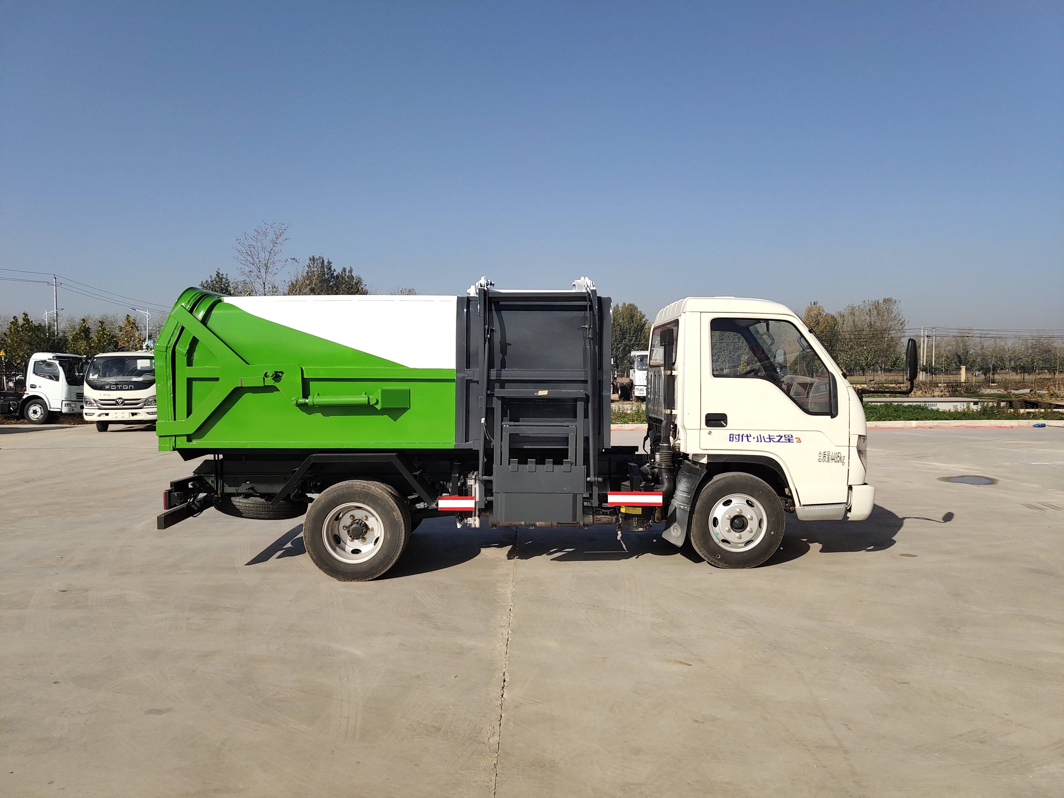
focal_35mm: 30
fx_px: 922
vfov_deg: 46.8
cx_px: 532
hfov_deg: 60.0
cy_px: 399
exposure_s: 1/2929
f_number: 1.8
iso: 50
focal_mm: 4.35
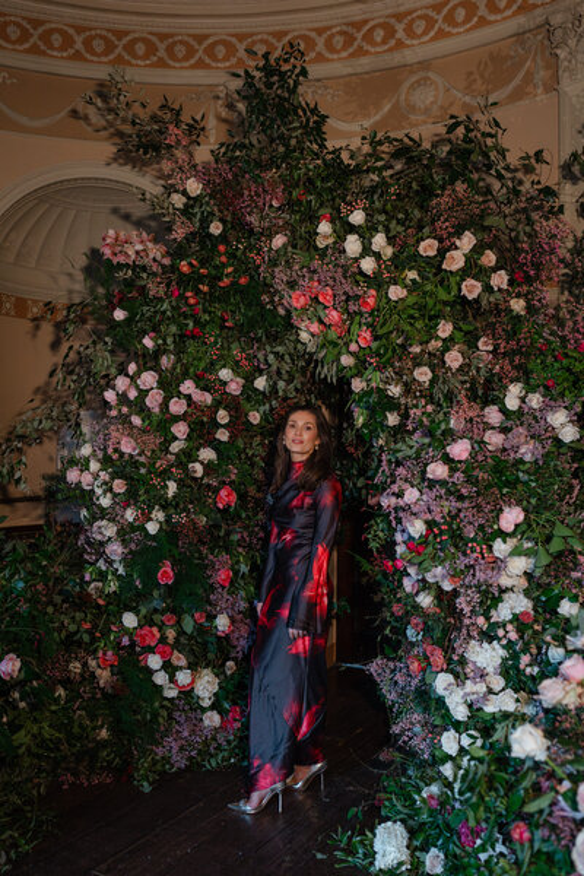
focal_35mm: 35
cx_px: 292
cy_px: 438
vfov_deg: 54.4
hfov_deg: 37.9
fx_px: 852
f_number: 2.2
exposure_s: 1/160
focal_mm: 35
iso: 2500
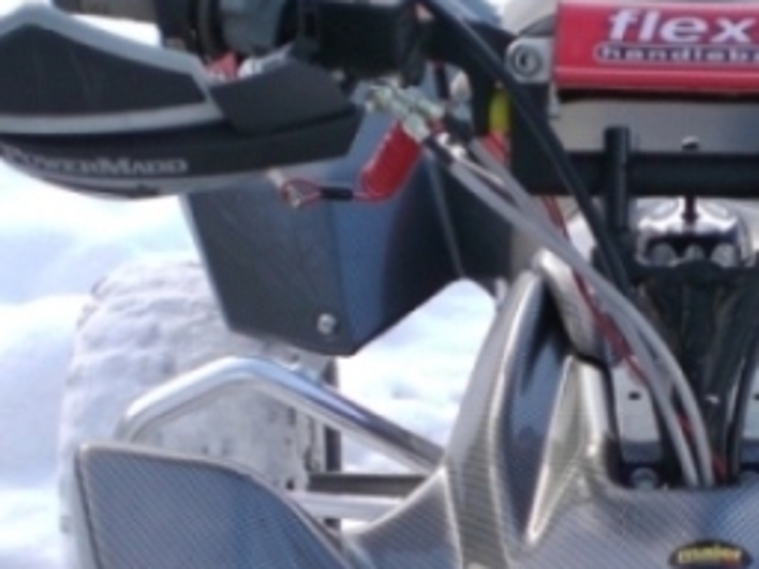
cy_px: 578
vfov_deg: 15.3
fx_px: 2083
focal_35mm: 95
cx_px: 652
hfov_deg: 20.3
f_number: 3.1
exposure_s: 1/200
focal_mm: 6.3
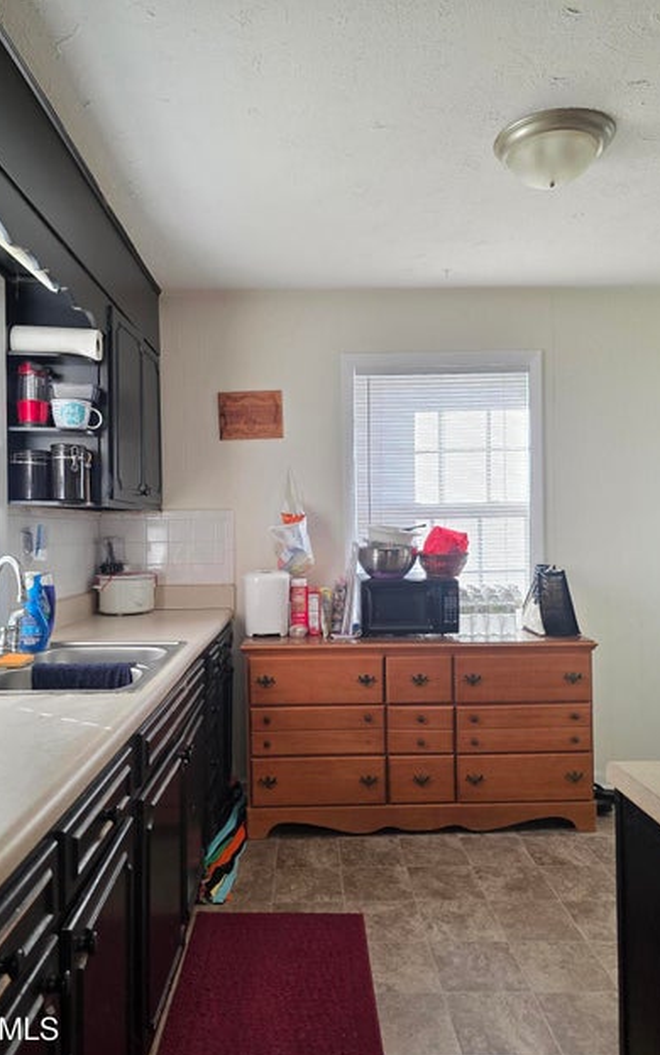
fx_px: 719
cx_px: 332
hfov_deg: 49.3
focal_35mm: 25
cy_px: 538
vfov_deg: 72.5
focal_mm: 6.3
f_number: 1.7
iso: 160
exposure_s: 1/180
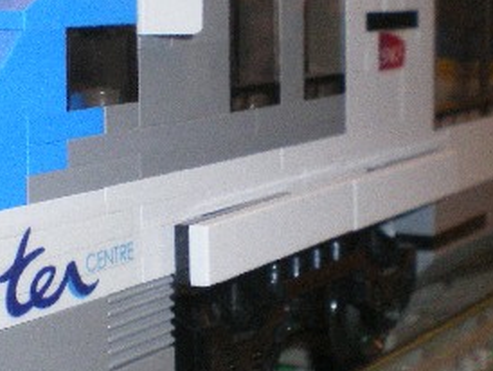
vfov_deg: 14.1
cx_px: 216
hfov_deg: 18.7
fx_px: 1497
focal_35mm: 105
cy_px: 148
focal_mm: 6.3
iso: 400
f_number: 4.6
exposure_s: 1/50
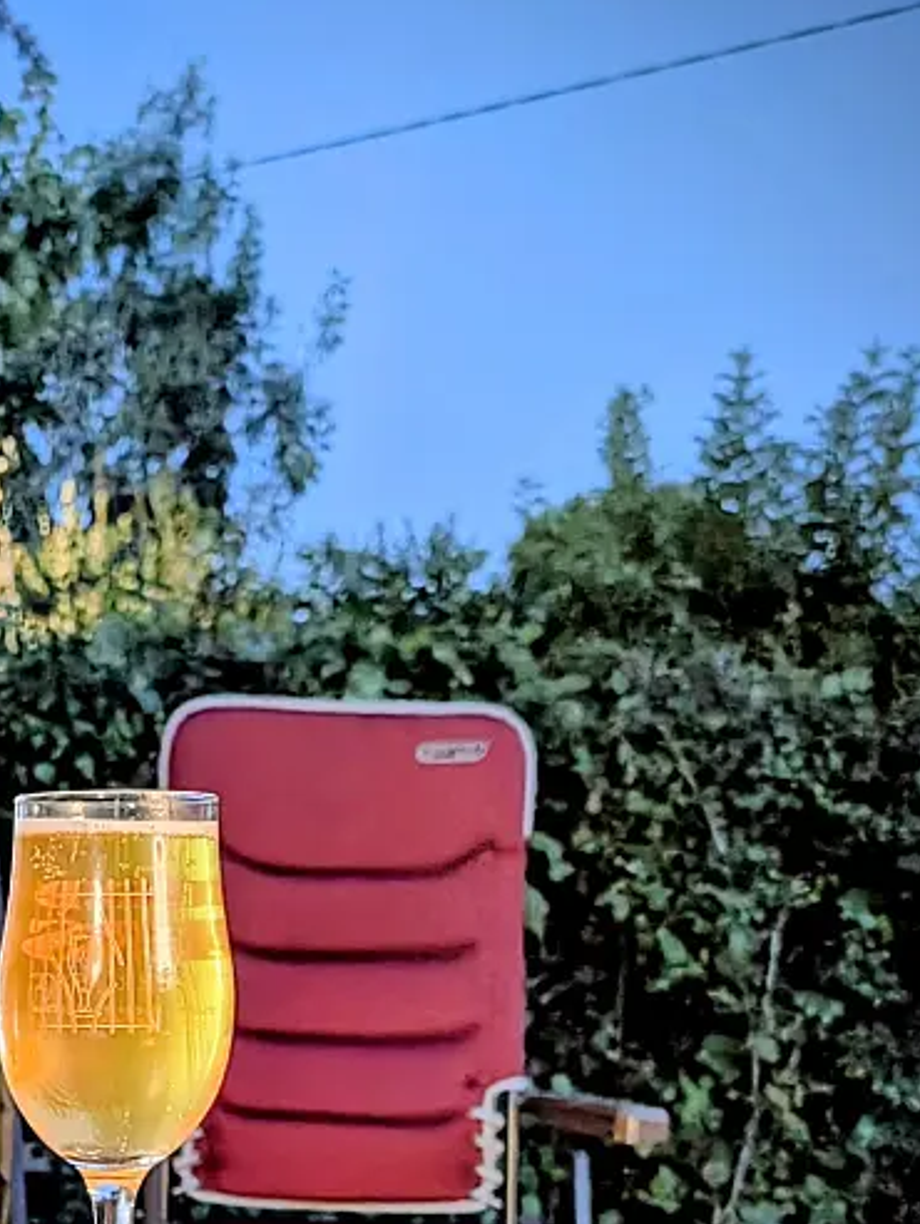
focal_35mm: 50
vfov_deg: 35.2
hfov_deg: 27.7
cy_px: 1169
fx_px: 1769
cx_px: 31
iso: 54
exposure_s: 1/16.7
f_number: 1.68
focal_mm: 6.9
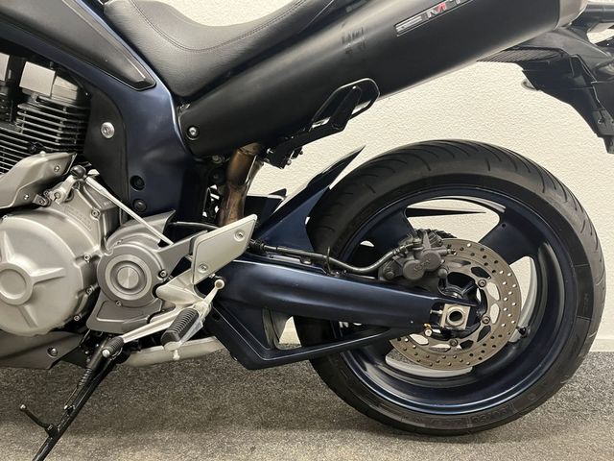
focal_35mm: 26
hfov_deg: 67.3
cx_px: 307
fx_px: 461
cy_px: 230
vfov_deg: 53.1
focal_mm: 5.1
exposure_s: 1/50
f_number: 1.6
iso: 400
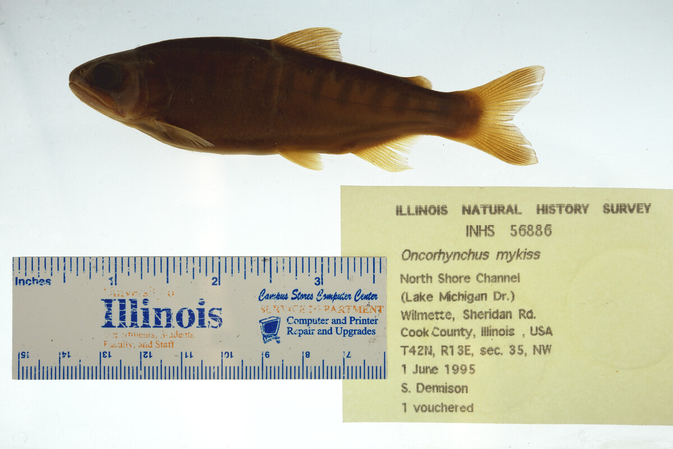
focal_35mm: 60
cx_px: 336
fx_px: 1122
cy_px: 224
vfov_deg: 22.6
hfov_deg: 33.4
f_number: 10
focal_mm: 60
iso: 100
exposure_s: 1/160
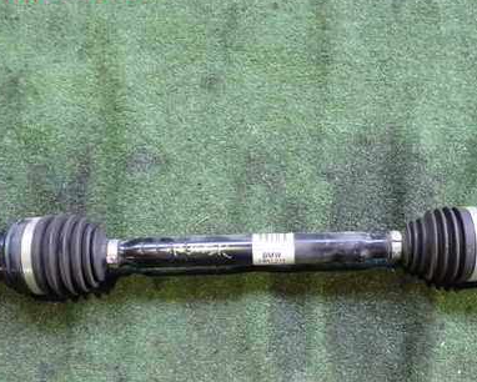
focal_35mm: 46
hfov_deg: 40.2
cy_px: 245
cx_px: 281
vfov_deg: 32.6
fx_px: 650
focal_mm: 5.4
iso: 500
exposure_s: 1/50
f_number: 2.3
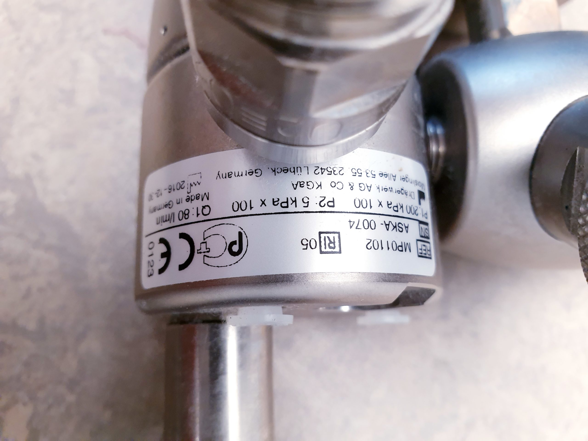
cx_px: 294
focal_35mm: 26
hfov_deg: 67.3
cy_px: 220
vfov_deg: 53.1
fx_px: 442
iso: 250
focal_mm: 4.3
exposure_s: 1/50
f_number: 2.4
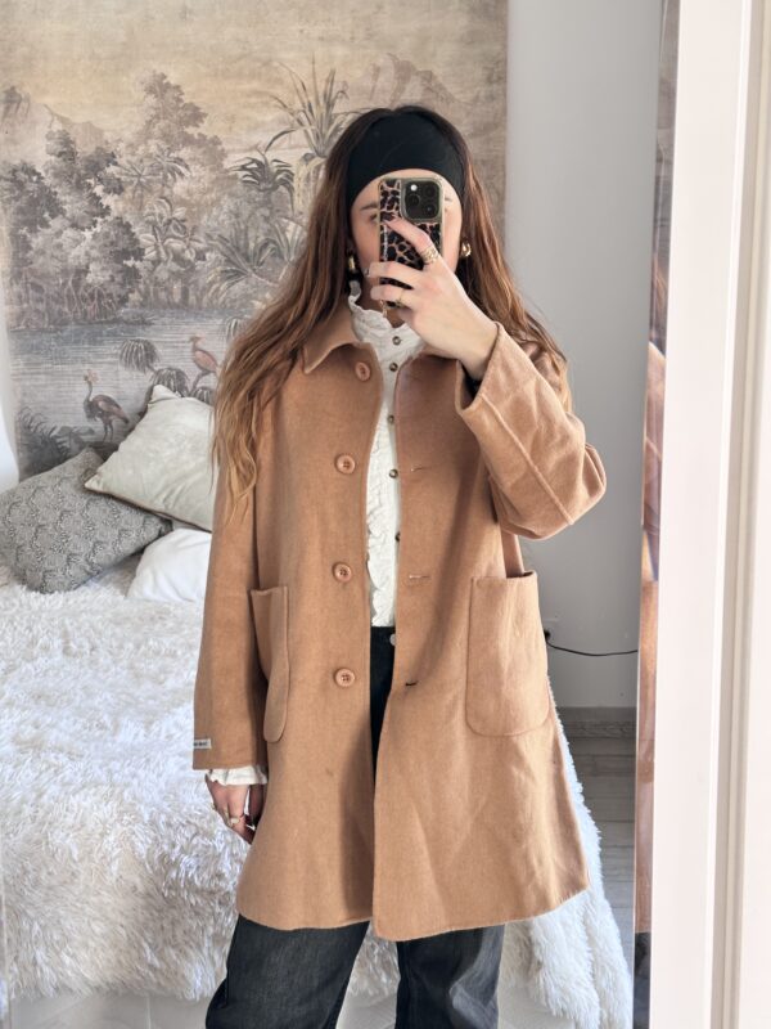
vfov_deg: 39.7
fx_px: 1425
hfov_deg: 30.3
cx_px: 386
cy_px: 514
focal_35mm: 48
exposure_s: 1/77
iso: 80
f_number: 1.78
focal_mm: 6.86
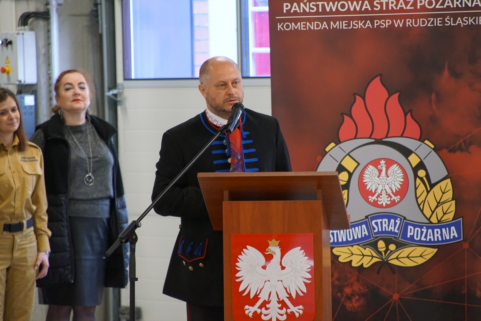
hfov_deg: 6.9
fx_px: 4008
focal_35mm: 300
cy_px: 160
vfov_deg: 4.6
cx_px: 240
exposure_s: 1/80
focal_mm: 200
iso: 3200
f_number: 6.3
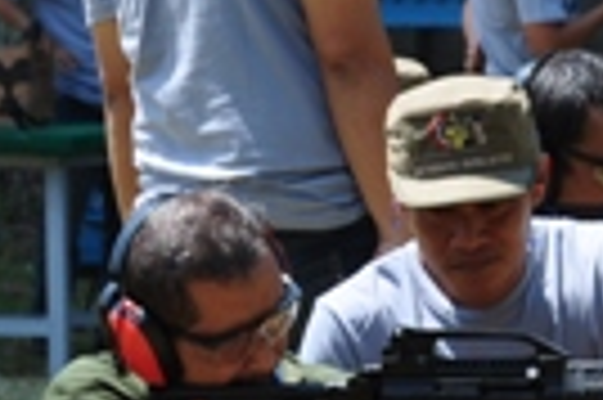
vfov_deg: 2.5
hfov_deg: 3.8
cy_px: 537
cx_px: 482
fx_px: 8990
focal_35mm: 537
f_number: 10
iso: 200
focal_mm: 75
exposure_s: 1/200
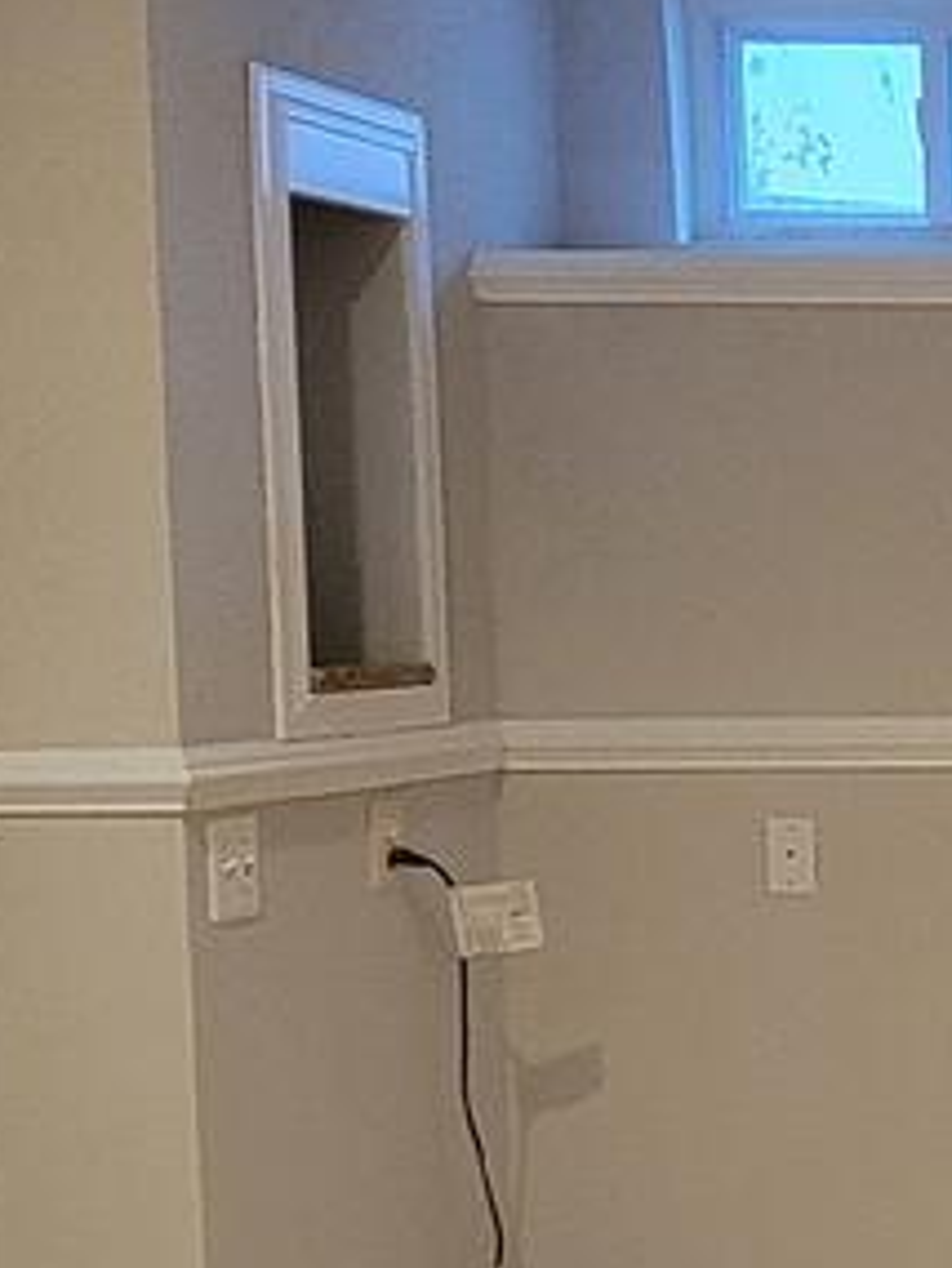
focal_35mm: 70
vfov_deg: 27.7
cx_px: 2104
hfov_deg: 15.2
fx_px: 2565
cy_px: 739
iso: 400
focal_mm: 2.2
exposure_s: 1/30
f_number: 2.2
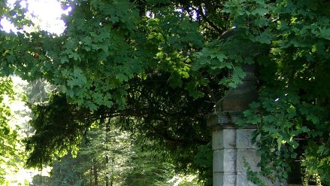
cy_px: 186
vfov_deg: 10.1
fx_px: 1041
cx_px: 47
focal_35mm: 119
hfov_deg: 17.8
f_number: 2
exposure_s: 1/81.8
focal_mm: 12.52
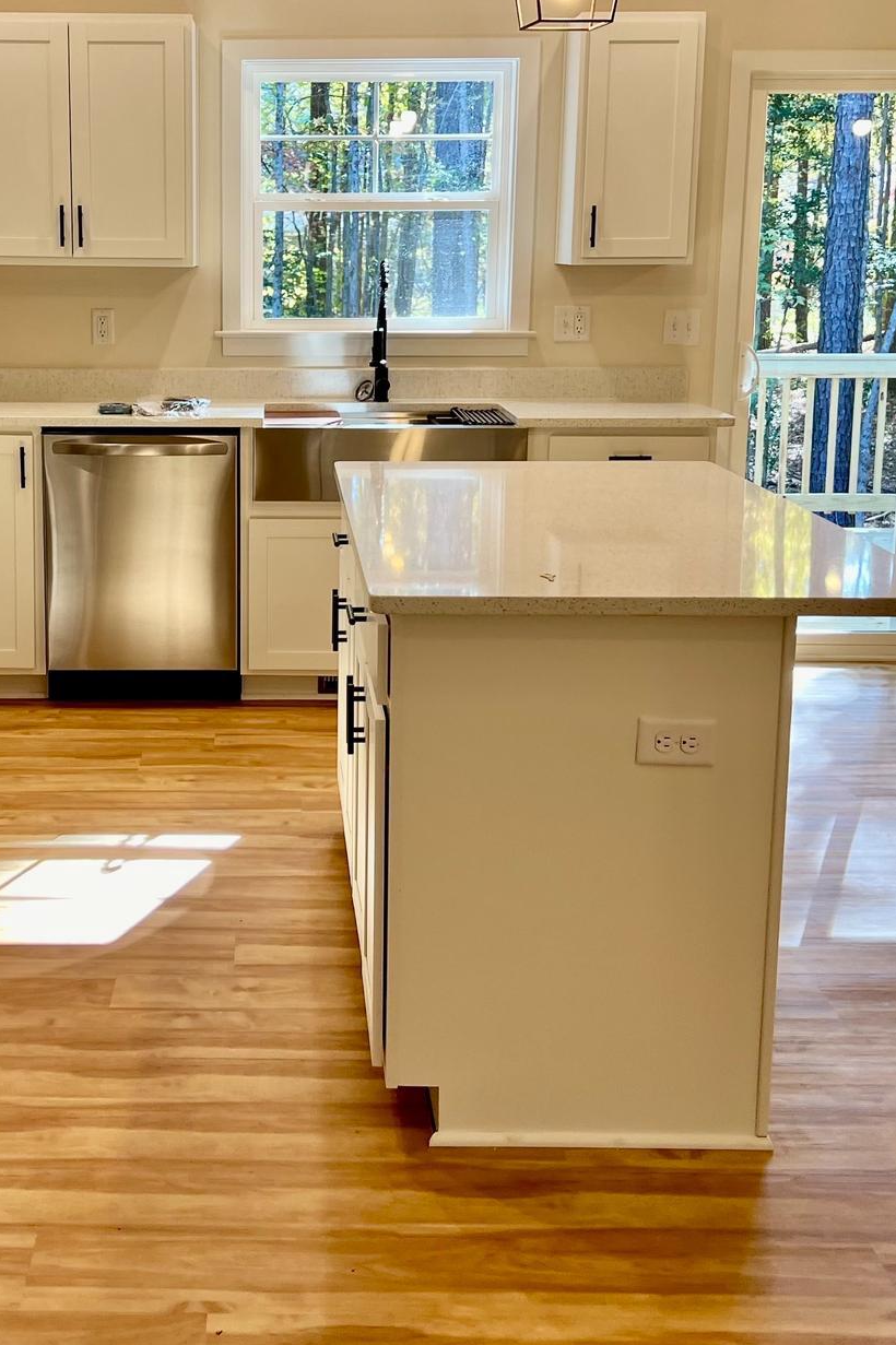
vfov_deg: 43.4
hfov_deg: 29.4
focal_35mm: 45
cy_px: 524
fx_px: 1681
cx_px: 239
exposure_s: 1/120
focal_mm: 5.7
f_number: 1.5
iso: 80
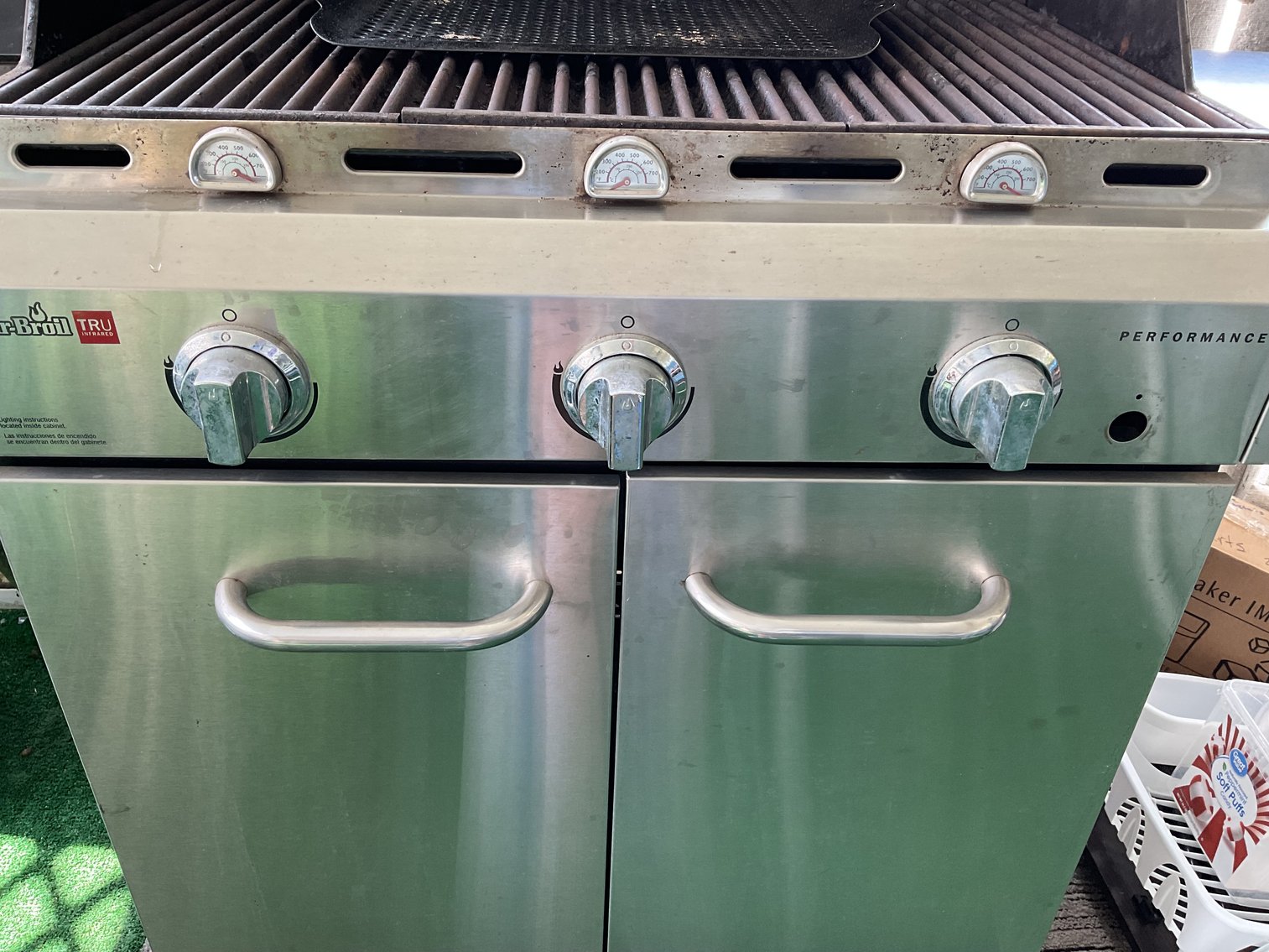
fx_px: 1063
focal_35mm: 29
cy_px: 476
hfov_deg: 61.7
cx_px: 634
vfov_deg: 48.2
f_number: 1.8
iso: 50
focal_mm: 3
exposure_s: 1/60
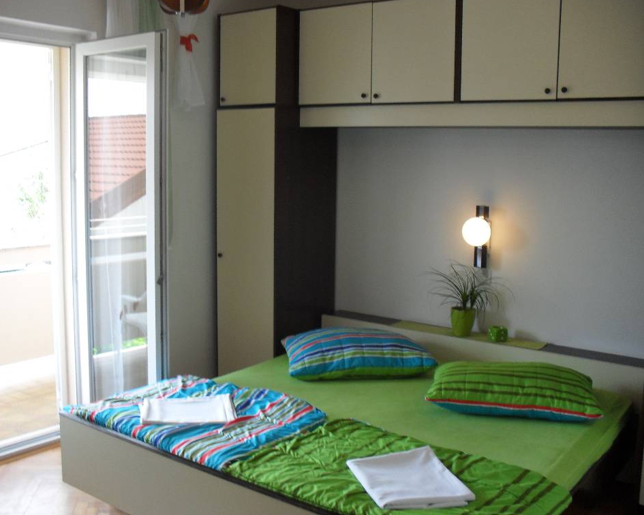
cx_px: 306
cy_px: 254
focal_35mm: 37
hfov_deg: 49.1
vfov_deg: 40.1
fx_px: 705
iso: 100
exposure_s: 1/60
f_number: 3.2
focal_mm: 6.3
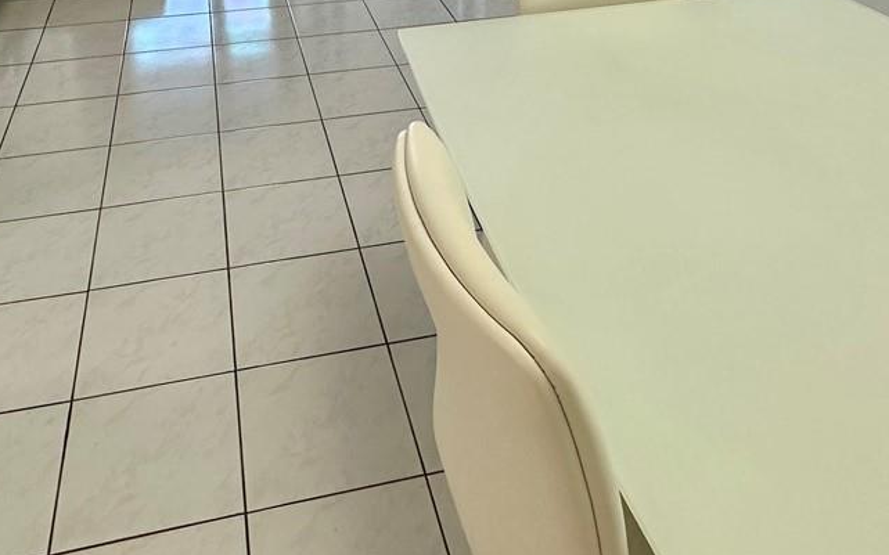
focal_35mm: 37
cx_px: 402
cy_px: -116
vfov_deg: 29.5
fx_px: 896
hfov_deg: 52.7
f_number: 2.2
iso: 250
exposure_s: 1/120
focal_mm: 2.22
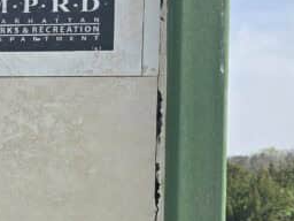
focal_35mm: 92
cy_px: 160
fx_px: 781
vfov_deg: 16.0
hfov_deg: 17.2
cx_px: -247
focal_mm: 6.3
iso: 12
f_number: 1.7
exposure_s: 1/730
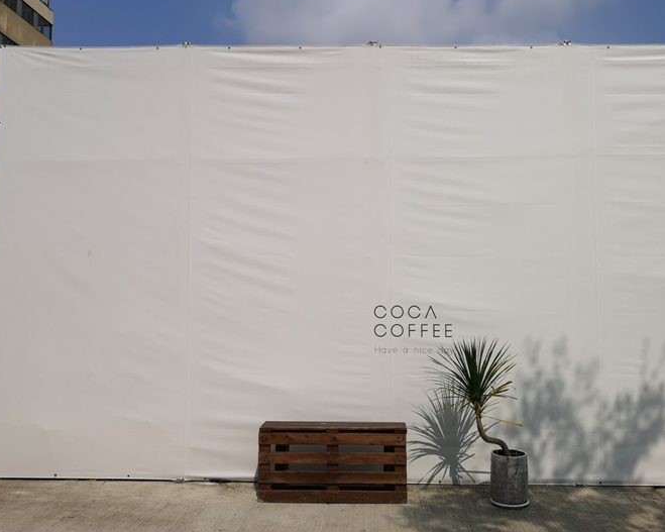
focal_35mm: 32
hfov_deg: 55.5
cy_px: 254
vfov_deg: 45.8
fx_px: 630
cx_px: 378
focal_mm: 3.95
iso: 50
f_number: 1.8
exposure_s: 1/5780
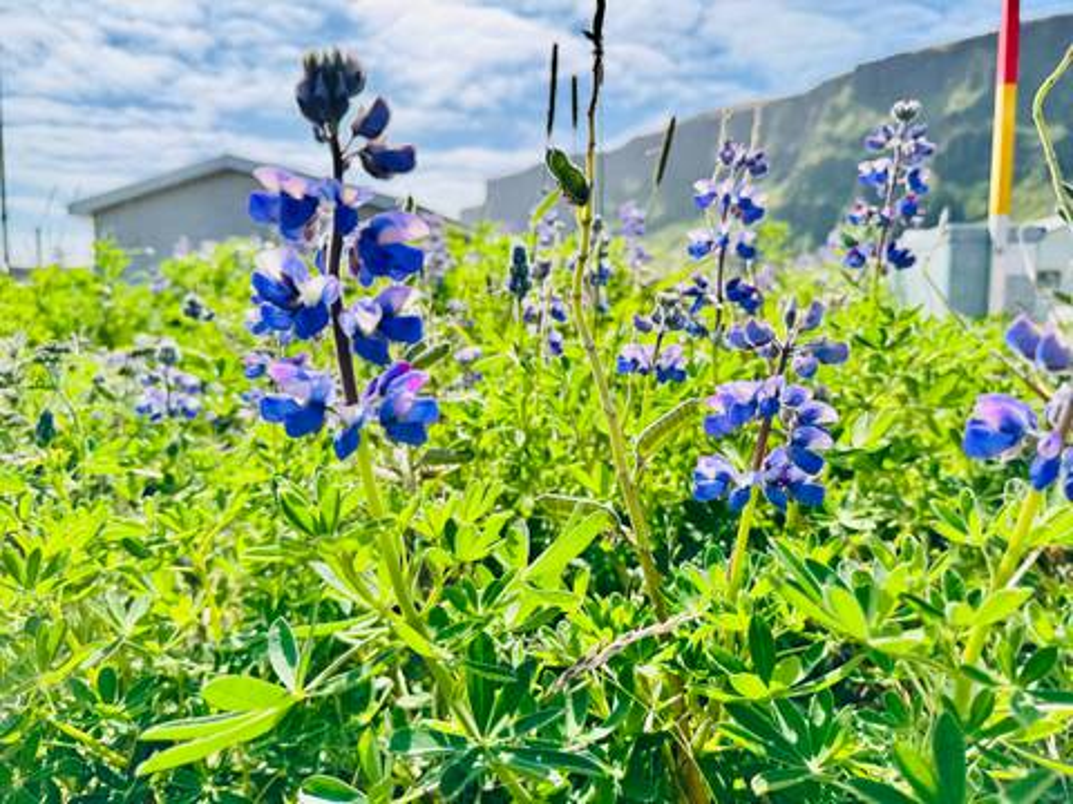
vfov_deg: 56.8
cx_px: 536
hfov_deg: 71.6
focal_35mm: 24
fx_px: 744
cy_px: 402
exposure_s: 1/2331
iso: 80
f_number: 1.78
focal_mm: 6.76
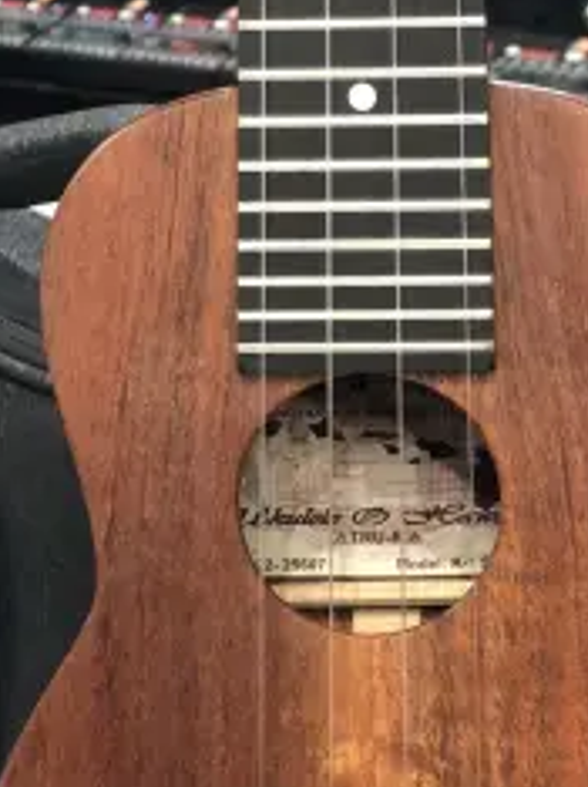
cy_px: 626
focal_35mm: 89
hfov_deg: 16.5
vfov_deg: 21.8
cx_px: 380
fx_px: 2019
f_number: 2.4
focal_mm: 6
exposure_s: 1/24
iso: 160
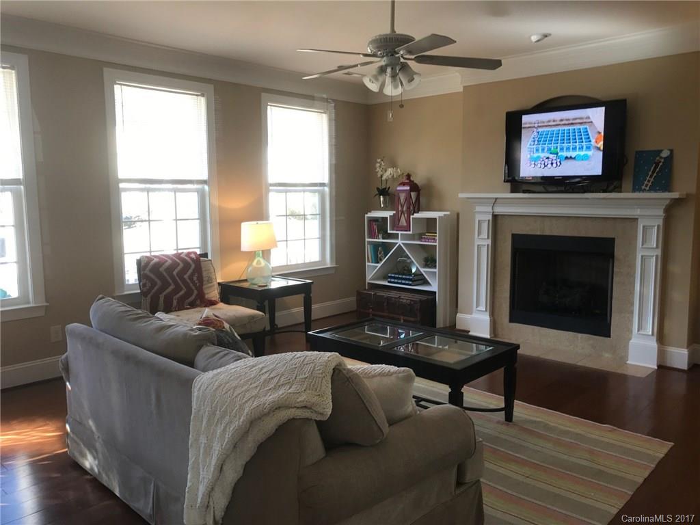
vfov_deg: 49.7
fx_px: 566
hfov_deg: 63.4
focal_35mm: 28
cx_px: 350
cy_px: 262
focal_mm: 3.99
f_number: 1.8
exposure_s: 1/40
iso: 20
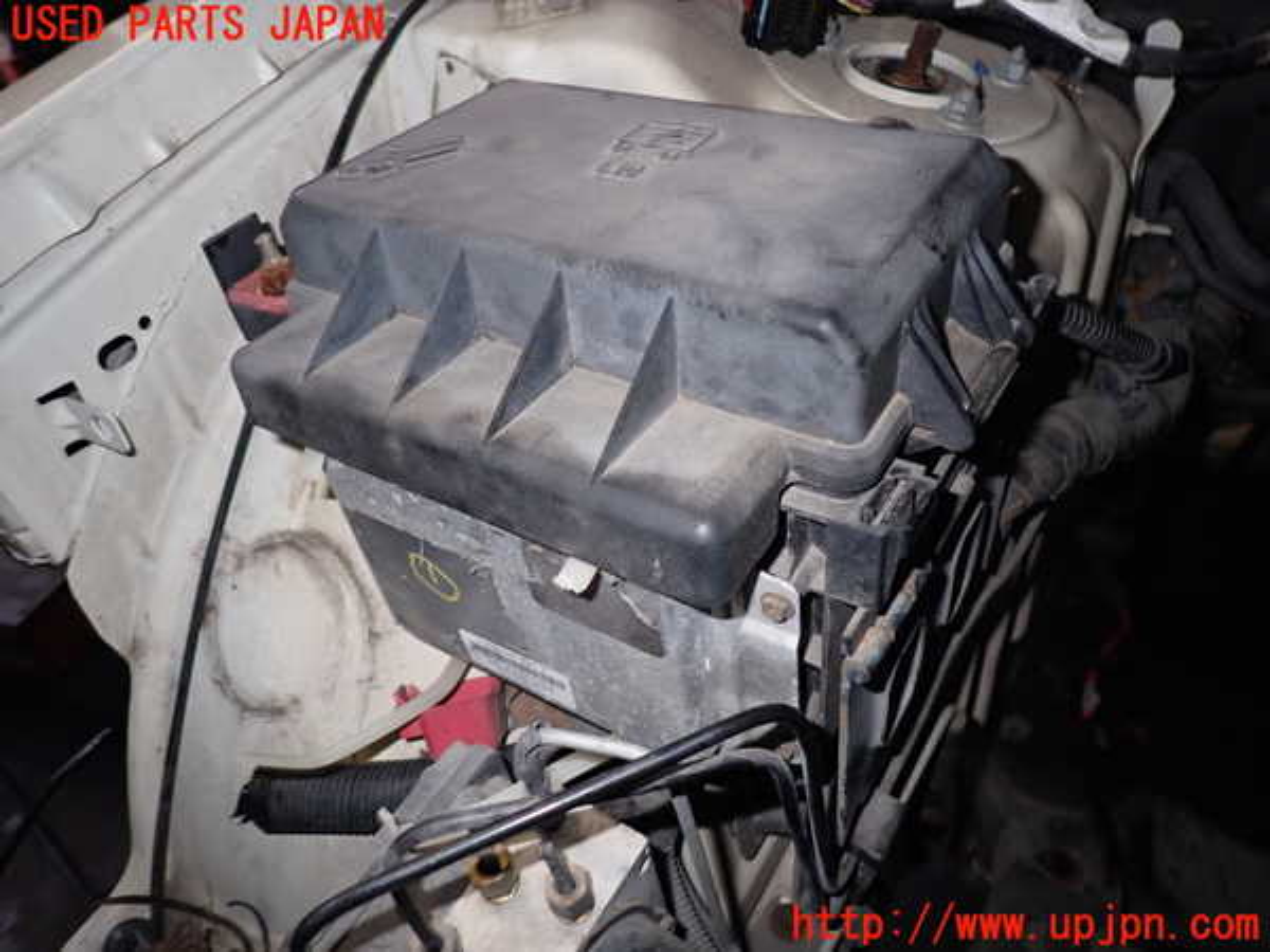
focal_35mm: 25
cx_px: 635
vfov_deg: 54.9
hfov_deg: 69.4
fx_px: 917
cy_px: 476
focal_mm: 4.5
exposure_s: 1/30
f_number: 5.6
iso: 250
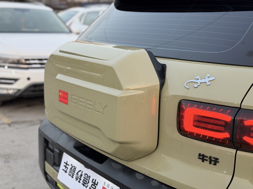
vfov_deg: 30.3
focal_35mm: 48
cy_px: 94
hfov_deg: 39.7
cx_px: 126
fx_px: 351
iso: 80
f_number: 1.78
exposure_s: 1/121
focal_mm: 6.76
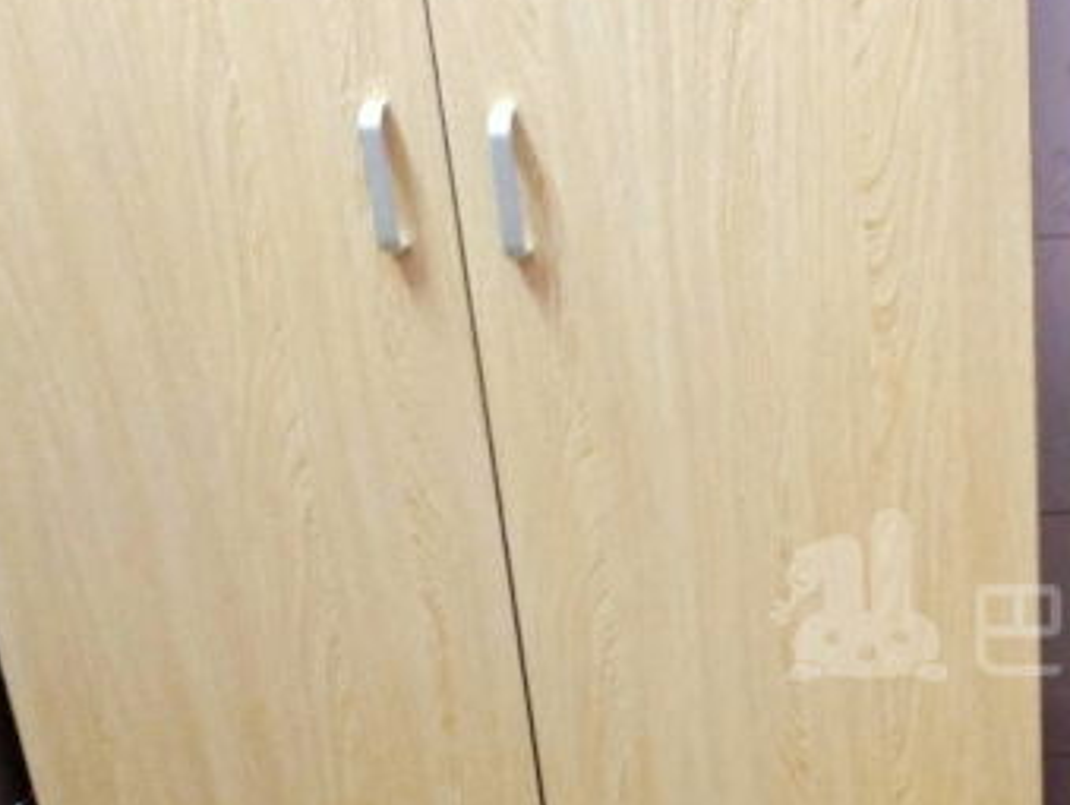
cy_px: 597
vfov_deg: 22.1
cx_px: 1023
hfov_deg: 27.9
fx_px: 2042
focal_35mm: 66
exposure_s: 1/25
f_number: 1.8
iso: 1142
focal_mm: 4.05
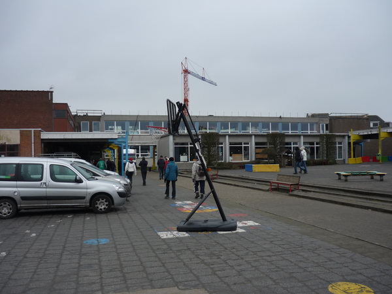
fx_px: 374
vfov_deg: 42.9
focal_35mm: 33
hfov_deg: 55.4
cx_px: 196
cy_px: 147
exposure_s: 1/200
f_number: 2.8
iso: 100
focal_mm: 5.5
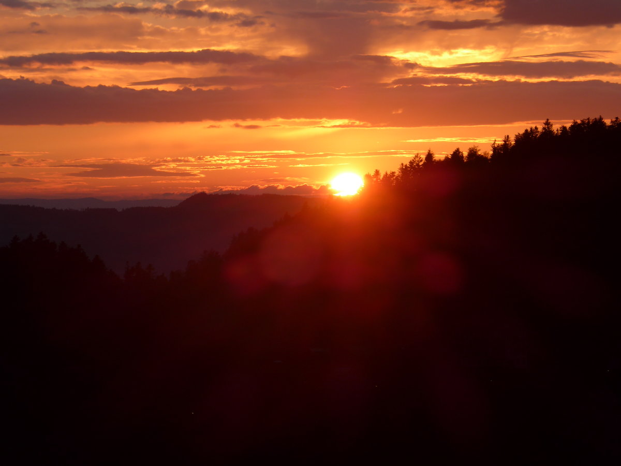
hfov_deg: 8.9
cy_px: 233
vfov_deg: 6.7
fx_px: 3983
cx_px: 310
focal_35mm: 222
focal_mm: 42.8
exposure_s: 1/125
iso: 100
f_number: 5.9
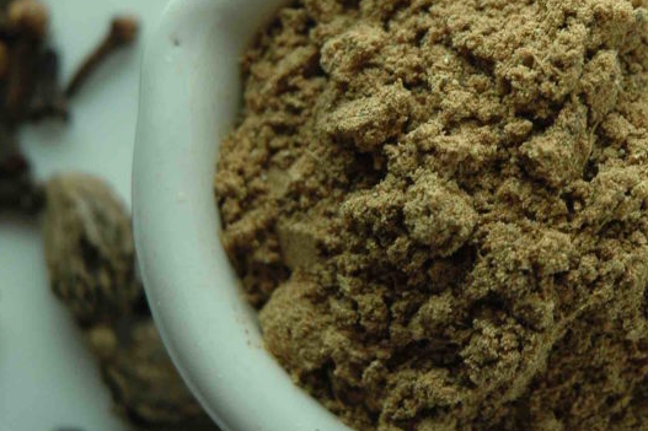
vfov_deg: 6.7
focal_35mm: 204
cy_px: 177
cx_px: 504
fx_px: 3671
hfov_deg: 10.1
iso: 400
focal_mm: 70
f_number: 4.5
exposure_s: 1/60
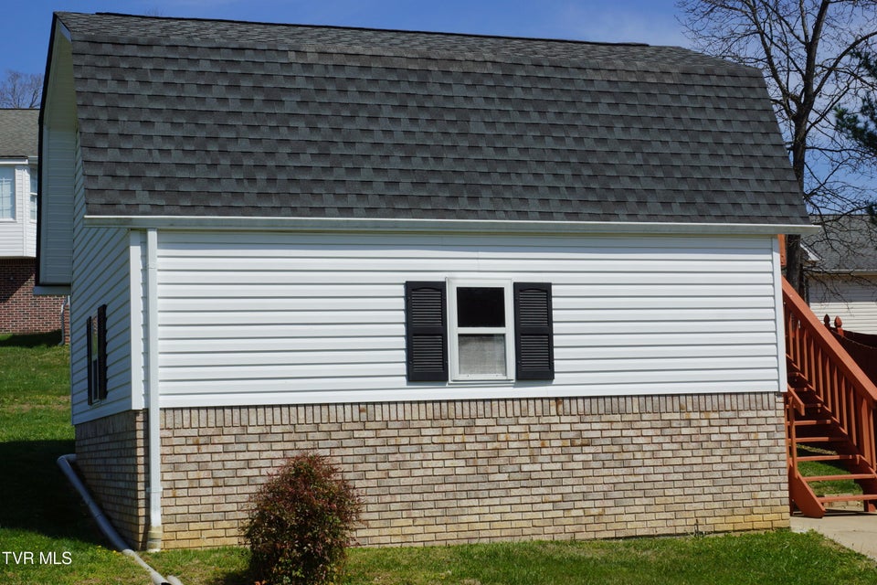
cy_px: 292
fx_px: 1462
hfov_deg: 33.4
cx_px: 438
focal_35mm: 60
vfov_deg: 22.6
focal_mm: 40
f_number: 13
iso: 100
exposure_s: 1/250
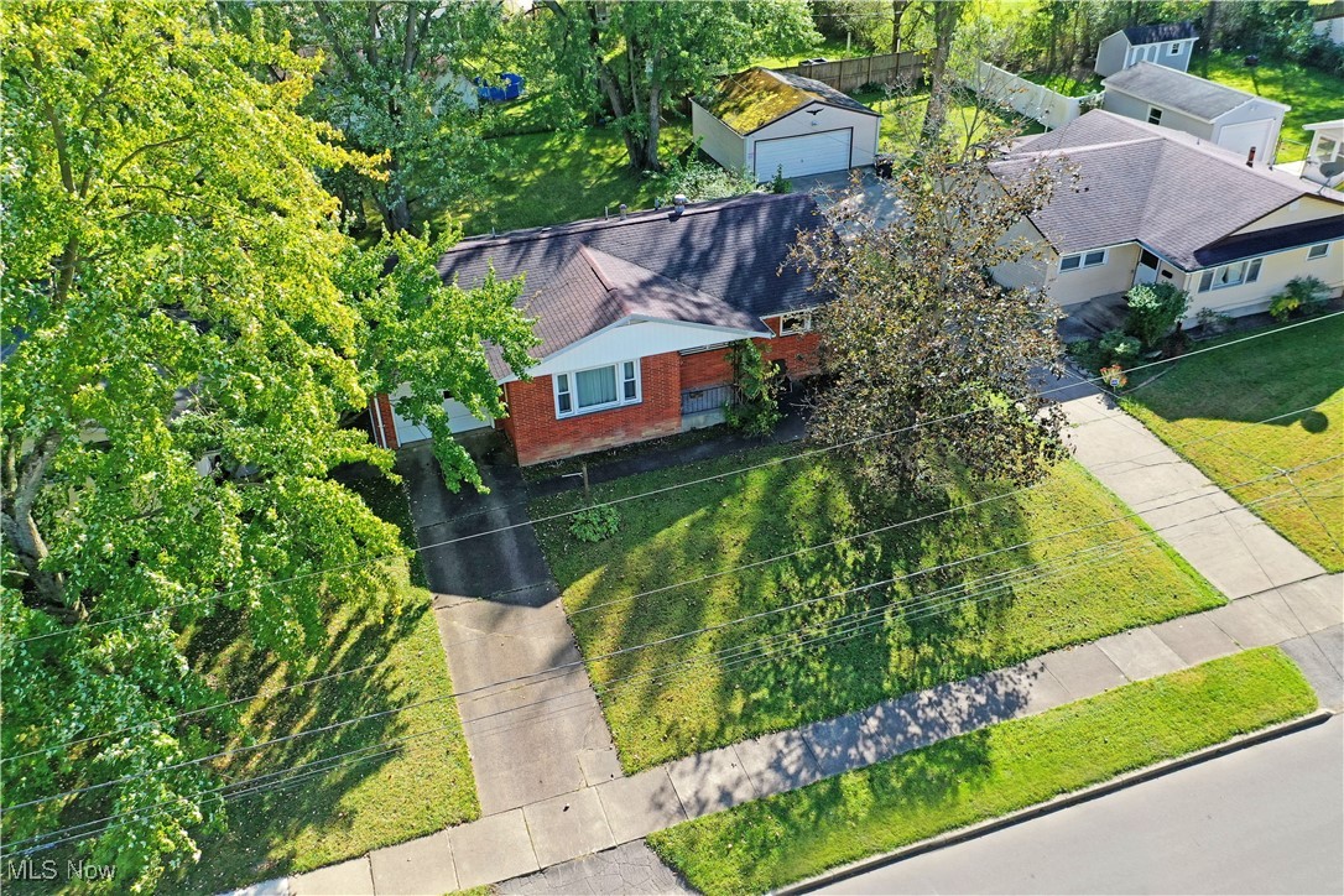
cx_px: 672
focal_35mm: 28
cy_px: 448
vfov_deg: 46.4
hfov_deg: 65.5
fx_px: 1045
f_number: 4
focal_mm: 10.26
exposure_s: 1/120
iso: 100
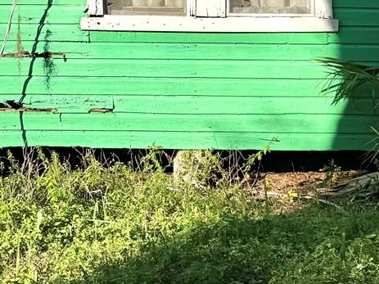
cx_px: -52
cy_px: -140
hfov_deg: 22.1
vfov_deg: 16.3
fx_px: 909
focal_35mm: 83
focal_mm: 6.76
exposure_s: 1/6173
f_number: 1.78
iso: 80
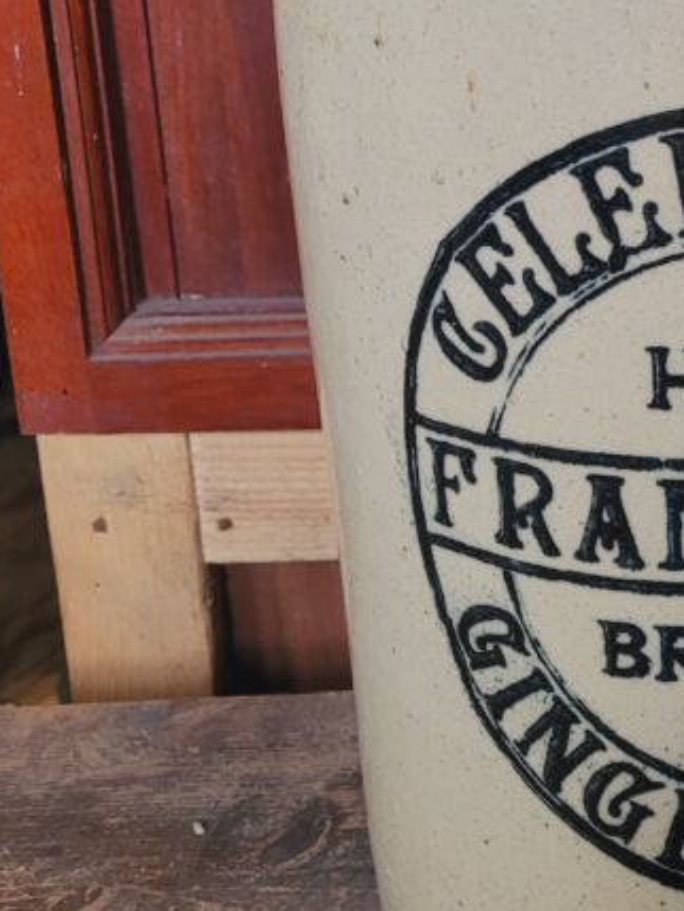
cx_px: 797
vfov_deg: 30.3
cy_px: 151
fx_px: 1633
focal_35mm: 62
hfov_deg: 22.1
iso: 320
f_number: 1.8
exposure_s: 1/50
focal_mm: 5.4
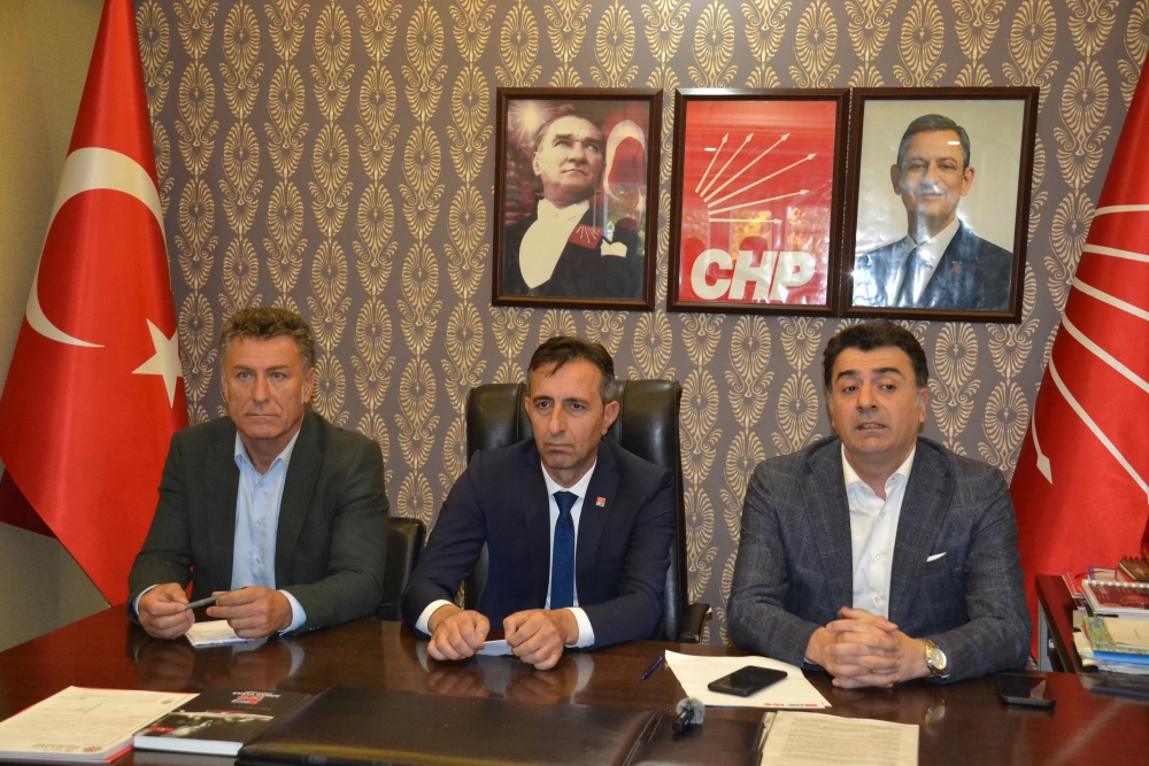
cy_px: 383
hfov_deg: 42.3
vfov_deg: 29.0
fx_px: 1484
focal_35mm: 46
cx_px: 574
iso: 3200
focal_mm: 31
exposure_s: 1/60
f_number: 4
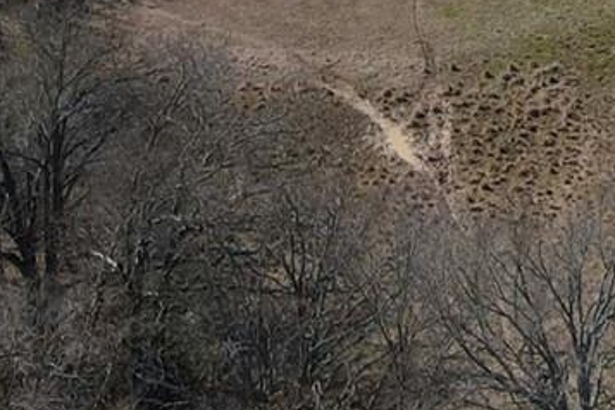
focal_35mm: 143
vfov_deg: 8.7
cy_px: -599
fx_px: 2443
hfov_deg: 13.4
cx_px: 973
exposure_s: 1/640
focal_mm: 4.5
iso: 100
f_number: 2.8
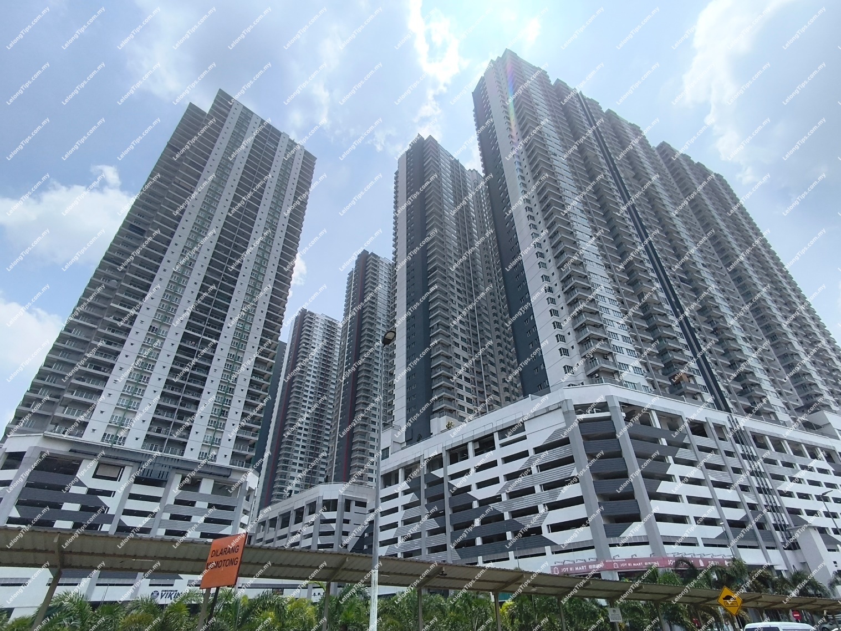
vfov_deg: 81.8
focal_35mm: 15
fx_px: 364
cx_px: 420
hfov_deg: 98.2
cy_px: 316
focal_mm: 1.65
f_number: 2.2
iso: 50
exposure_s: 1/5602
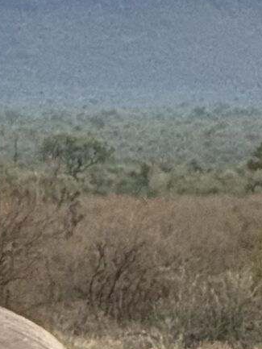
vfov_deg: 2.8
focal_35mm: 710
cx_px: -252
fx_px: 7162
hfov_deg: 2.1
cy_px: 525
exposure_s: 1/99
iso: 160
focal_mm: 15.66
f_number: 2.8
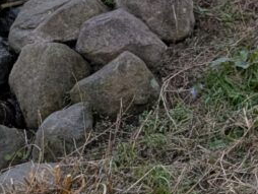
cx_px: 404
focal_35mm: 121
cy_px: -34
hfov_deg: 14.9
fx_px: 903
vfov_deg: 12.0
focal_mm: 6.81
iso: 47
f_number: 1.85
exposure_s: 1/234
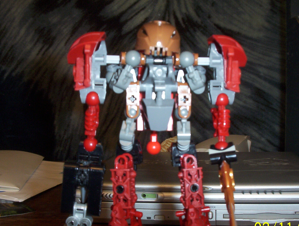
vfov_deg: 31.0
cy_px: 126
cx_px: 171
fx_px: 407
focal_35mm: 47
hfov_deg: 40.3
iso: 140
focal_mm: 6
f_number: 4.5
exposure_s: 1/30
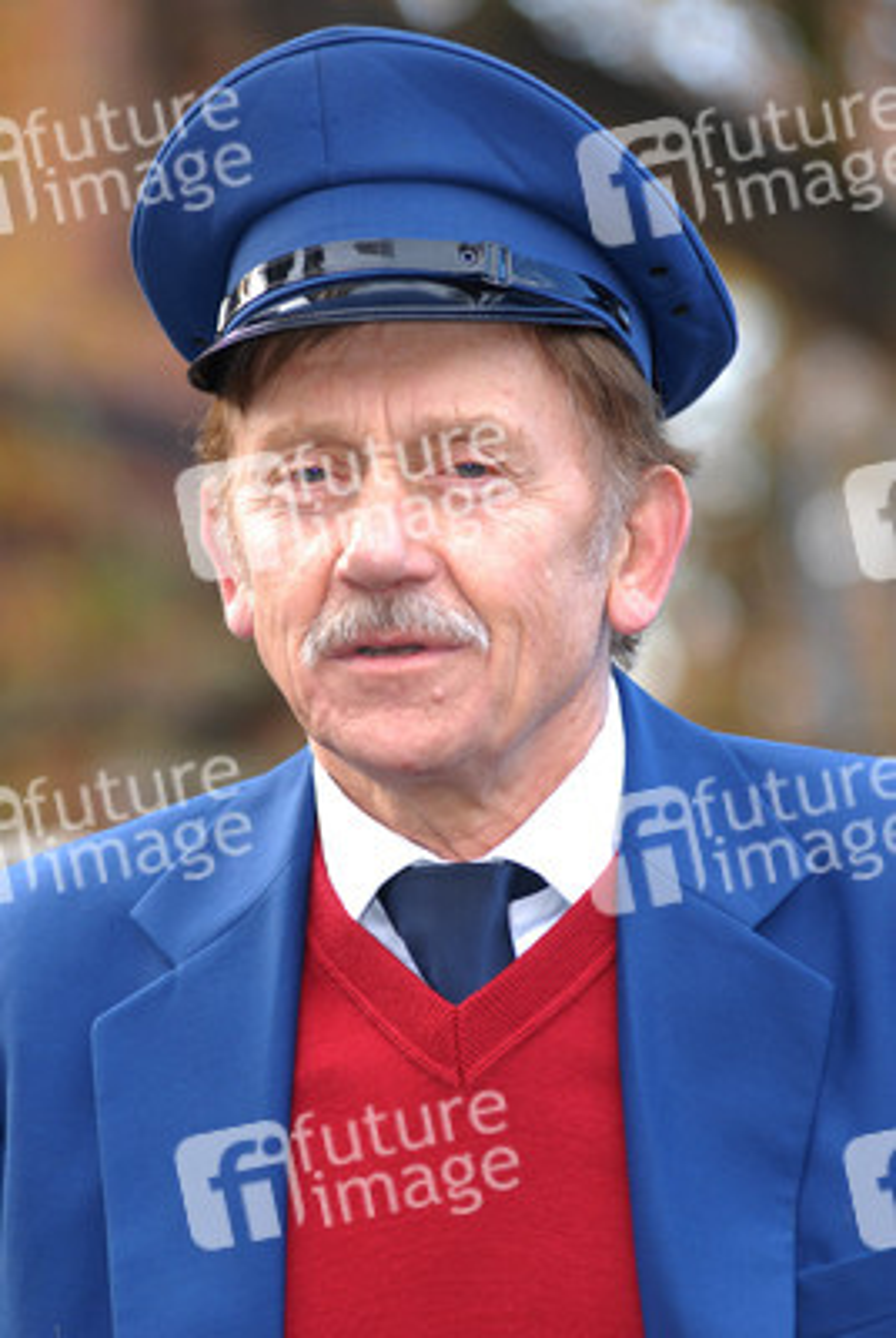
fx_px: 7533
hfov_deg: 6.8
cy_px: 669
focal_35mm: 202
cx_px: 448
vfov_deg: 10.1
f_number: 4
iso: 200
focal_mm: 135
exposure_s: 1/100
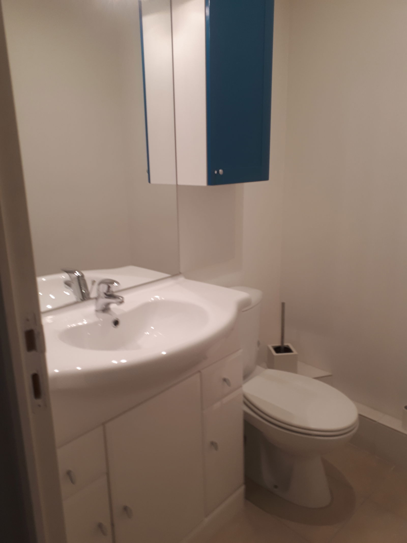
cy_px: 272
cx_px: 204
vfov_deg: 65.3
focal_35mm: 27
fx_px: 423
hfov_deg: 51.4
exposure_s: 1/33
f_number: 1.9
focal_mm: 3.6
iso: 50
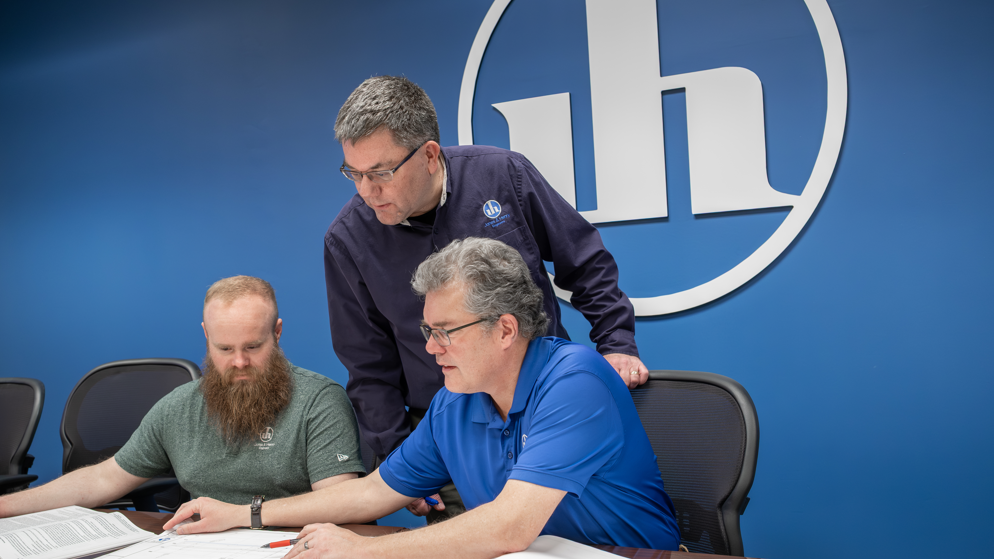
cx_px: 496
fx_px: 975
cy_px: 328
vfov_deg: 31.9
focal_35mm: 37
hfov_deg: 54.0
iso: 1000
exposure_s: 1/125
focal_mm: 23
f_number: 2.8
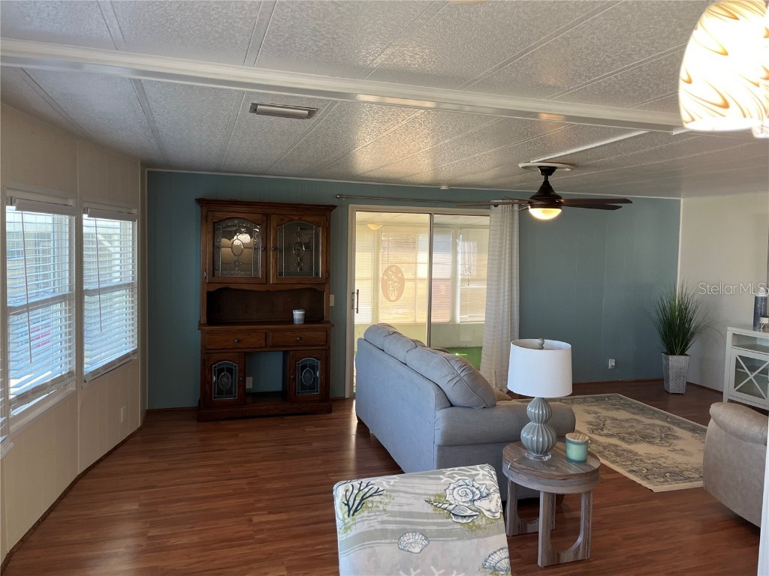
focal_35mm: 26
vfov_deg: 53.1
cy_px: 288
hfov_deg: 67.3
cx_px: 384
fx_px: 578
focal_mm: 5.1
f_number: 1.6
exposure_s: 1/120
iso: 80
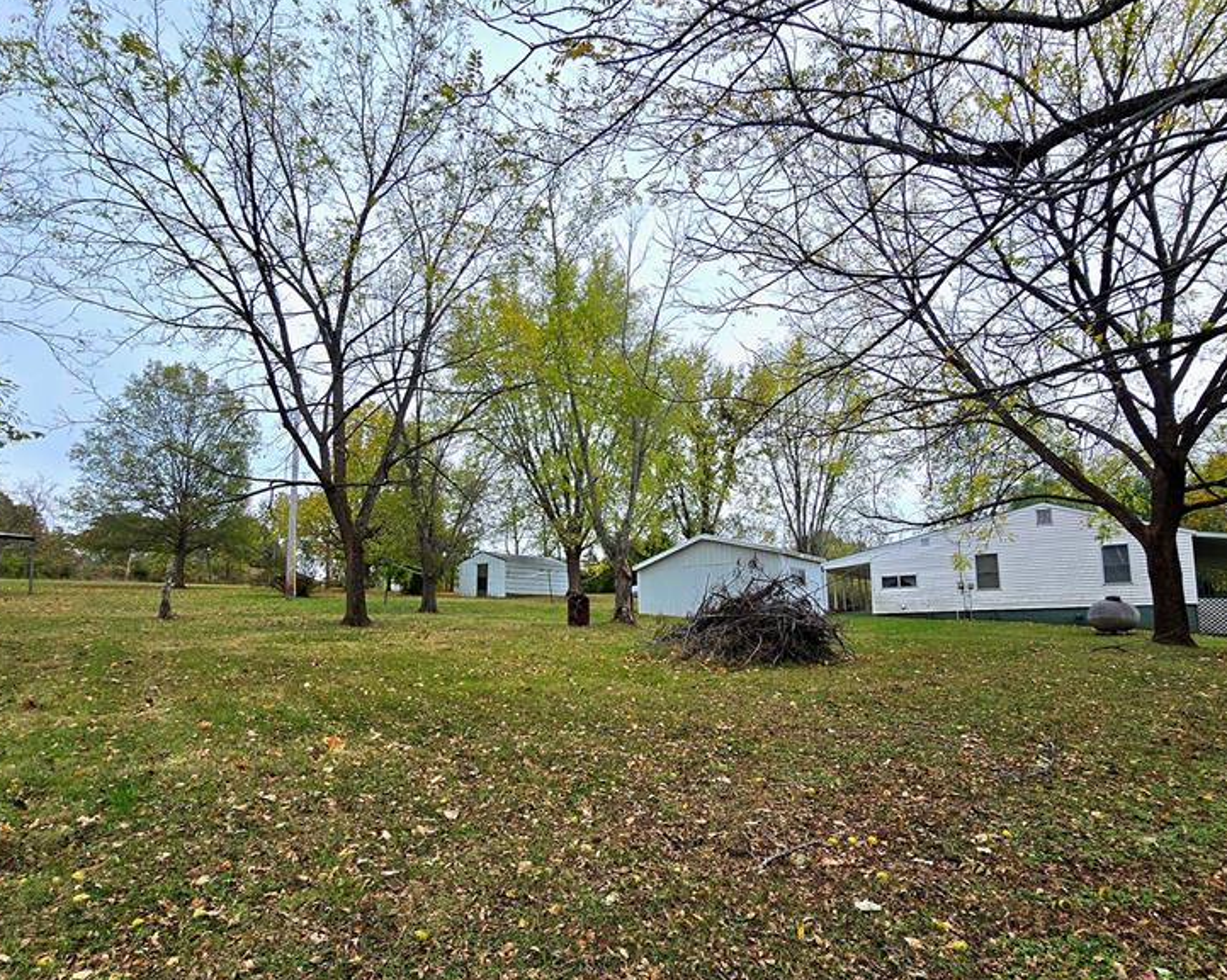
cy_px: 559
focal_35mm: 18
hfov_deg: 86.4
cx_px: 600
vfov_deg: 73.4
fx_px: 653
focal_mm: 2.2
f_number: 2.2
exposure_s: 1/294
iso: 50
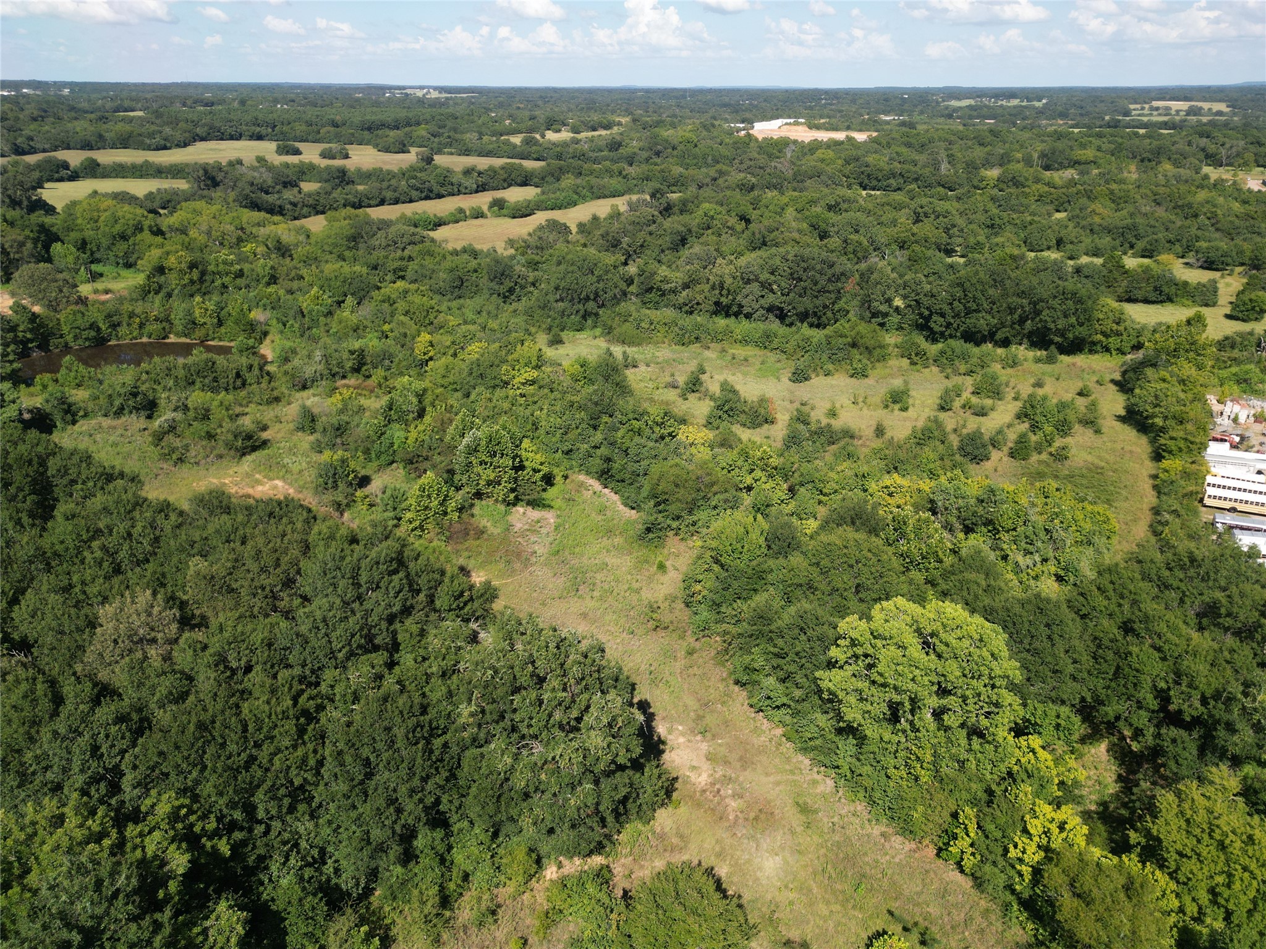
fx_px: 878
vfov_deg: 56.8
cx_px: 633
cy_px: 474
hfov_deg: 71.6
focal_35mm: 24
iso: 130
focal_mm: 6.72
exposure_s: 1/2000
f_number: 1.7
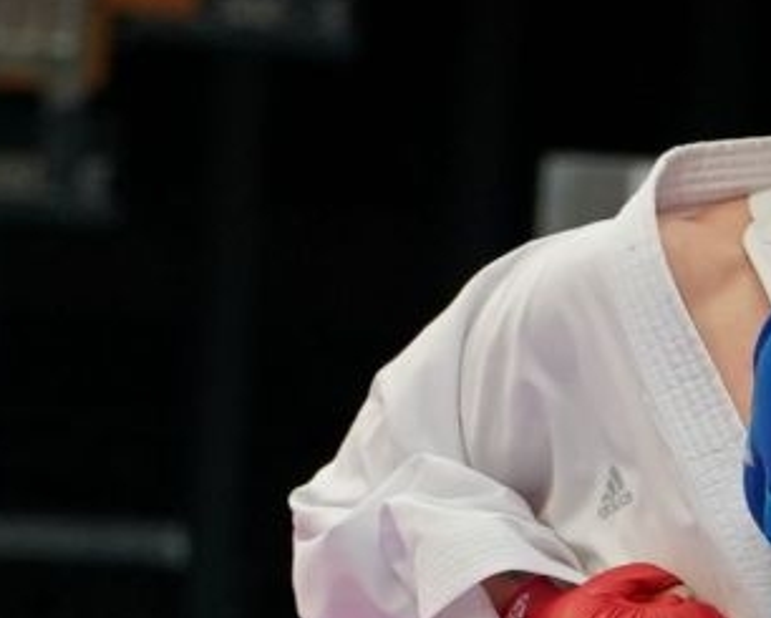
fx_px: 15134
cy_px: 1052
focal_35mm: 663
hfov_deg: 2.9
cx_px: 1230
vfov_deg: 2.3
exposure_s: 1/1000
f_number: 2.8
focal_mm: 80
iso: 1250
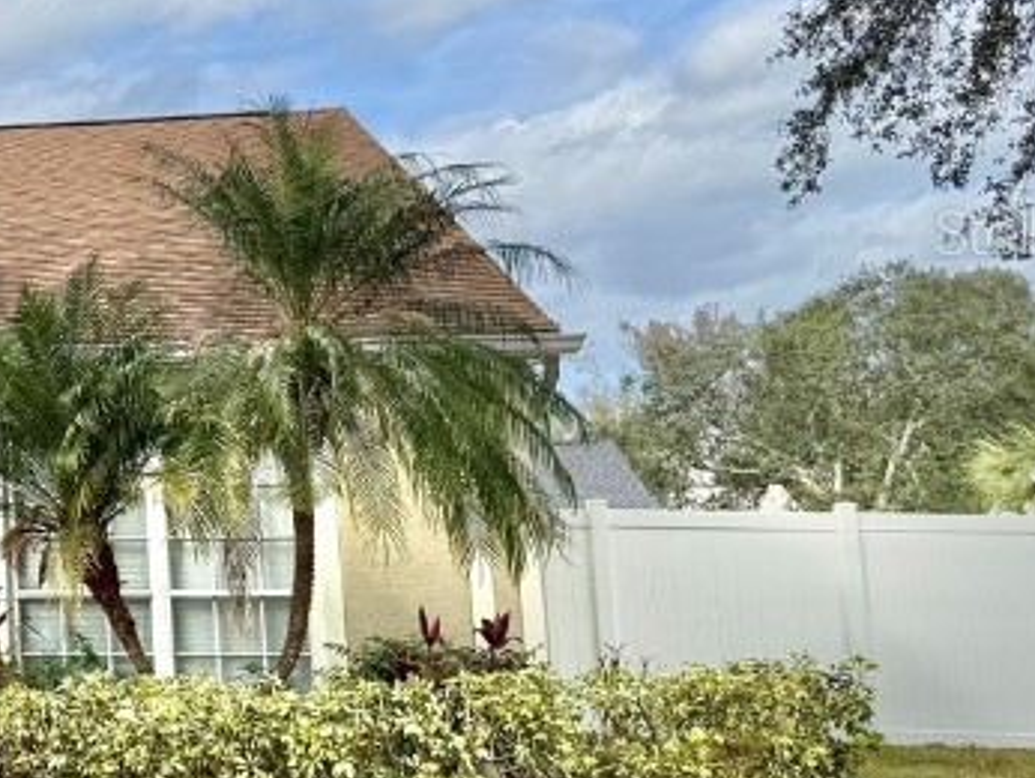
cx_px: -314
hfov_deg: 24.0
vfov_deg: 20.6
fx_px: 2124
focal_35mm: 71
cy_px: 230
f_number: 1.78
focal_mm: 6.76
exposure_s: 1/5348
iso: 80
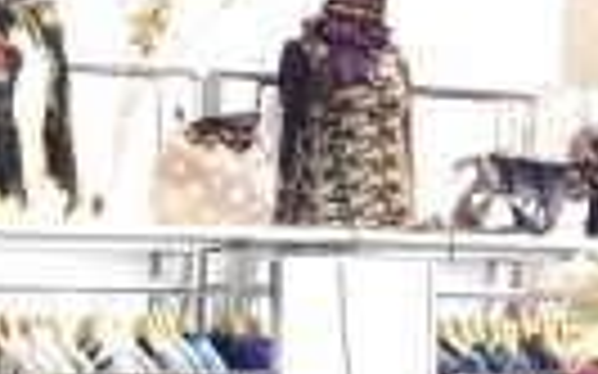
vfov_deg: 10.5
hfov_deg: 15.2
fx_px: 1971
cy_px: 547
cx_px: -441
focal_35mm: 121
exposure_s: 1/30
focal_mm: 3.3
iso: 64
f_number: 2.4
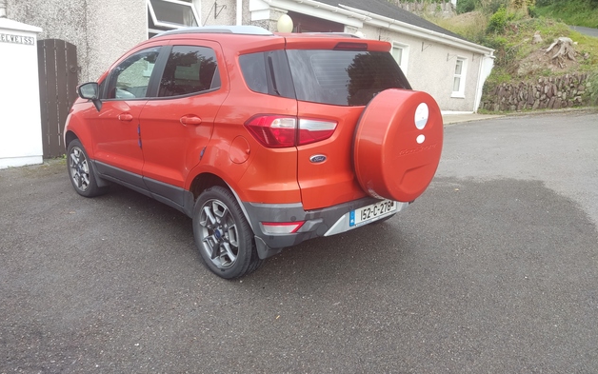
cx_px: 296
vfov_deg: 46.1
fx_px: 440
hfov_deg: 68.4
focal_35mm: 27
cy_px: 183
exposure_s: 1/100
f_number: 1.79
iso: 56
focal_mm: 4.71
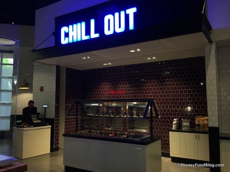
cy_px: 86
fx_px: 193
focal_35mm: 29
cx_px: 115
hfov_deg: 61.7
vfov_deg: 48.2
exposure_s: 1/15
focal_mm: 4.15
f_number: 2.2
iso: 64
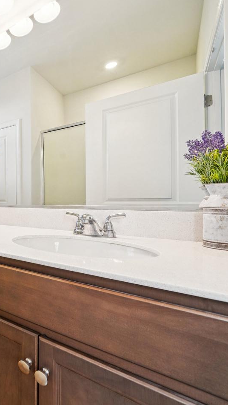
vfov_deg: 89.6
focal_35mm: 19
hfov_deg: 42.8
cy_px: 202
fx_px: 204
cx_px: -33
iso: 200
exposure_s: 1/13
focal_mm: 12
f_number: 8
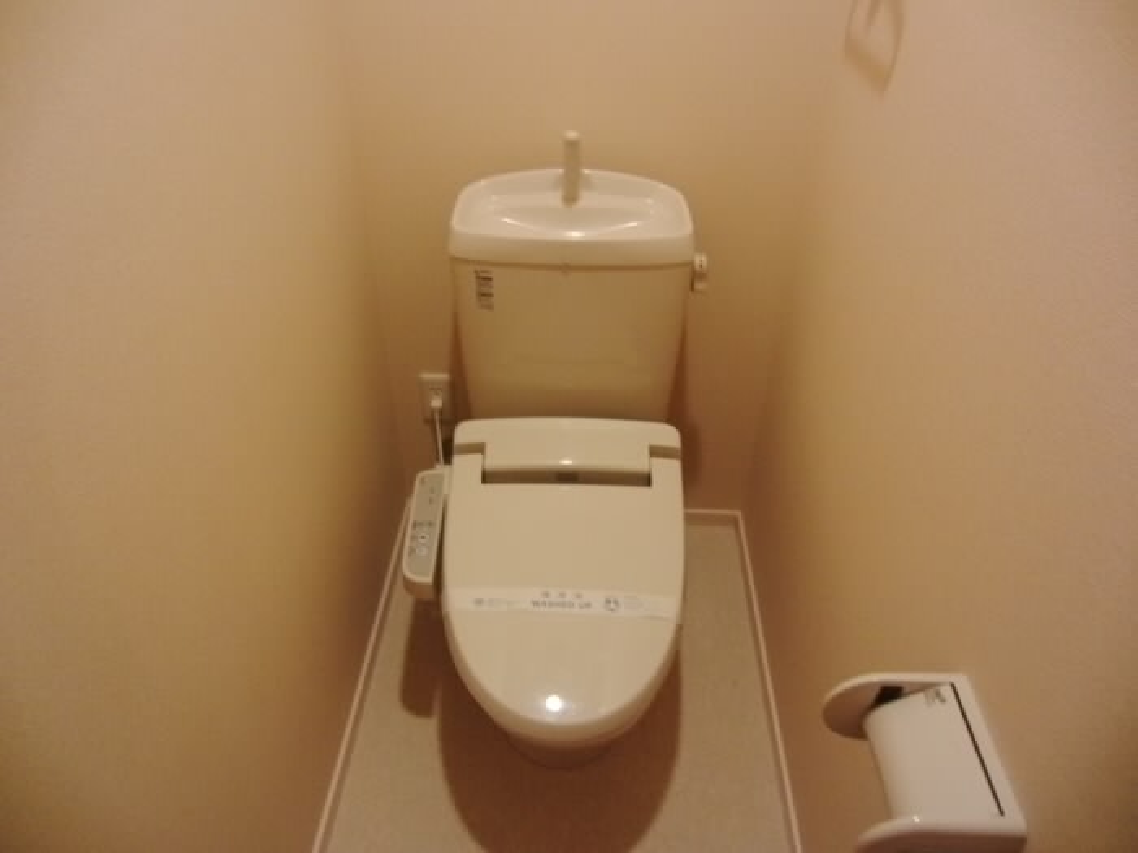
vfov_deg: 56.8
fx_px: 789
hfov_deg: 71.6
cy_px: 426
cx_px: 569
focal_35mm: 24
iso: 400
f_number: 3.2
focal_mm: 4.3
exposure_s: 1/30
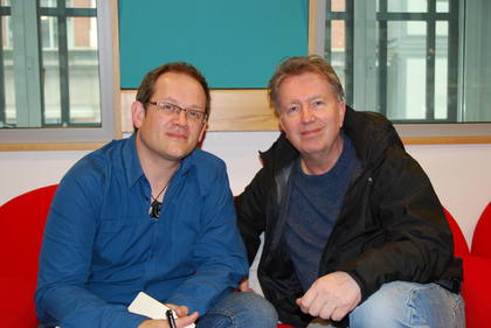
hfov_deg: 41.1
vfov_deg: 28.1
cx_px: 246
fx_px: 655
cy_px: 164
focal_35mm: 48
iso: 200
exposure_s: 1/60
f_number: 2.8
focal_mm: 32
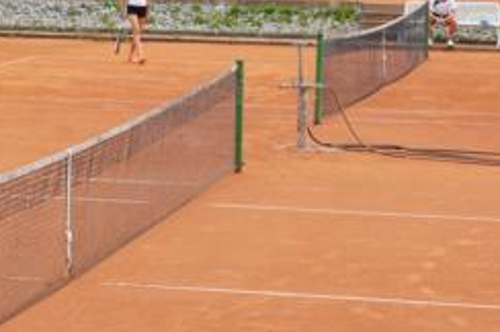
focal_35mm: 154
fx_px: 2136
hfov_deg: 13.3
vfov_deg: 8.8
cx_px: 88
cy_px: 9
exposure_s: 1/125
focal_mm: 50
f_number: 9
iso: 100
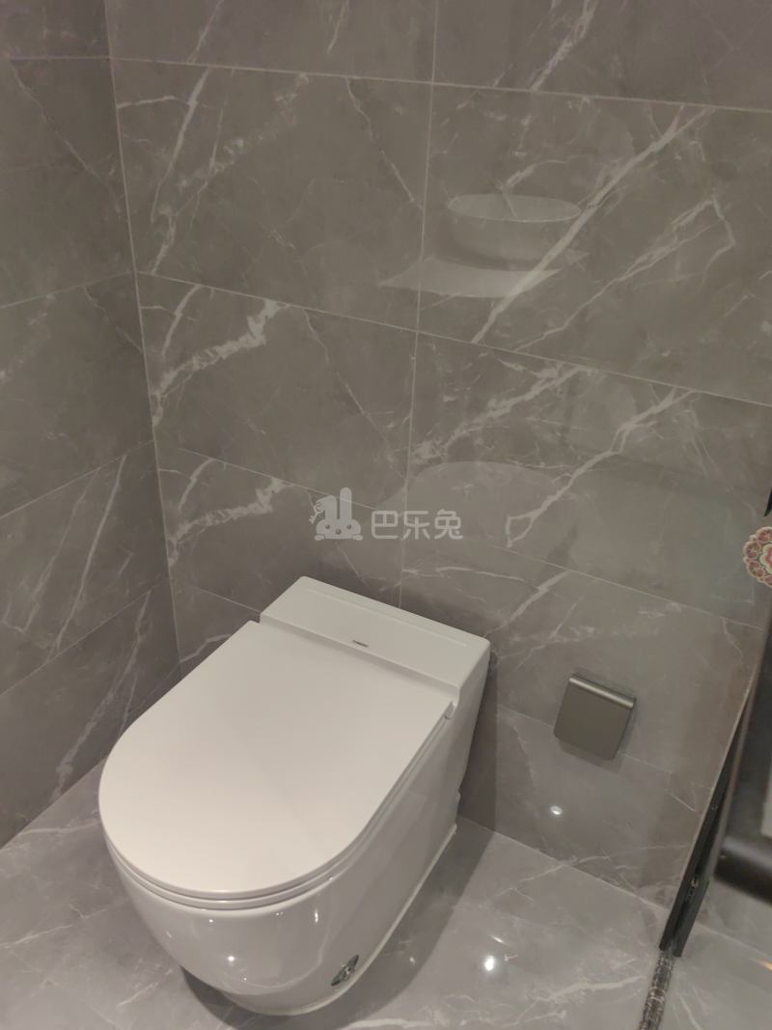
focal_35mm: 27
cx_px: 386
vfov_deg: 65.3
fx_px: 803
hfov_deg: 51.3
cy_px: 515
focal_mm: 5.75
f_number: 2
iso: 100
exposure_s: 1/50
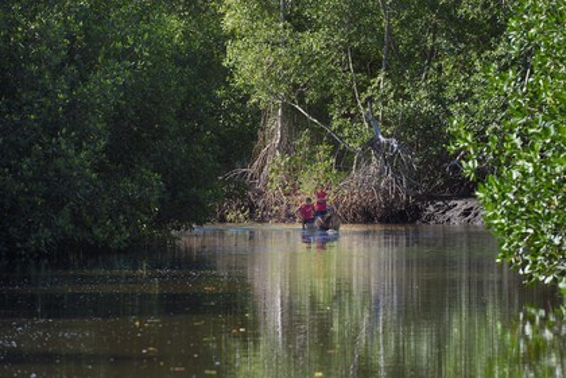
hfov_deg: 10.3
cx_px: 283
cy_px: 189
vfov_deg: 6.9
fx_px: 3144
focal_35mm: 200
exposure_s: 1/400
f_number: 6.3
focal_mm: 200
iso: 400
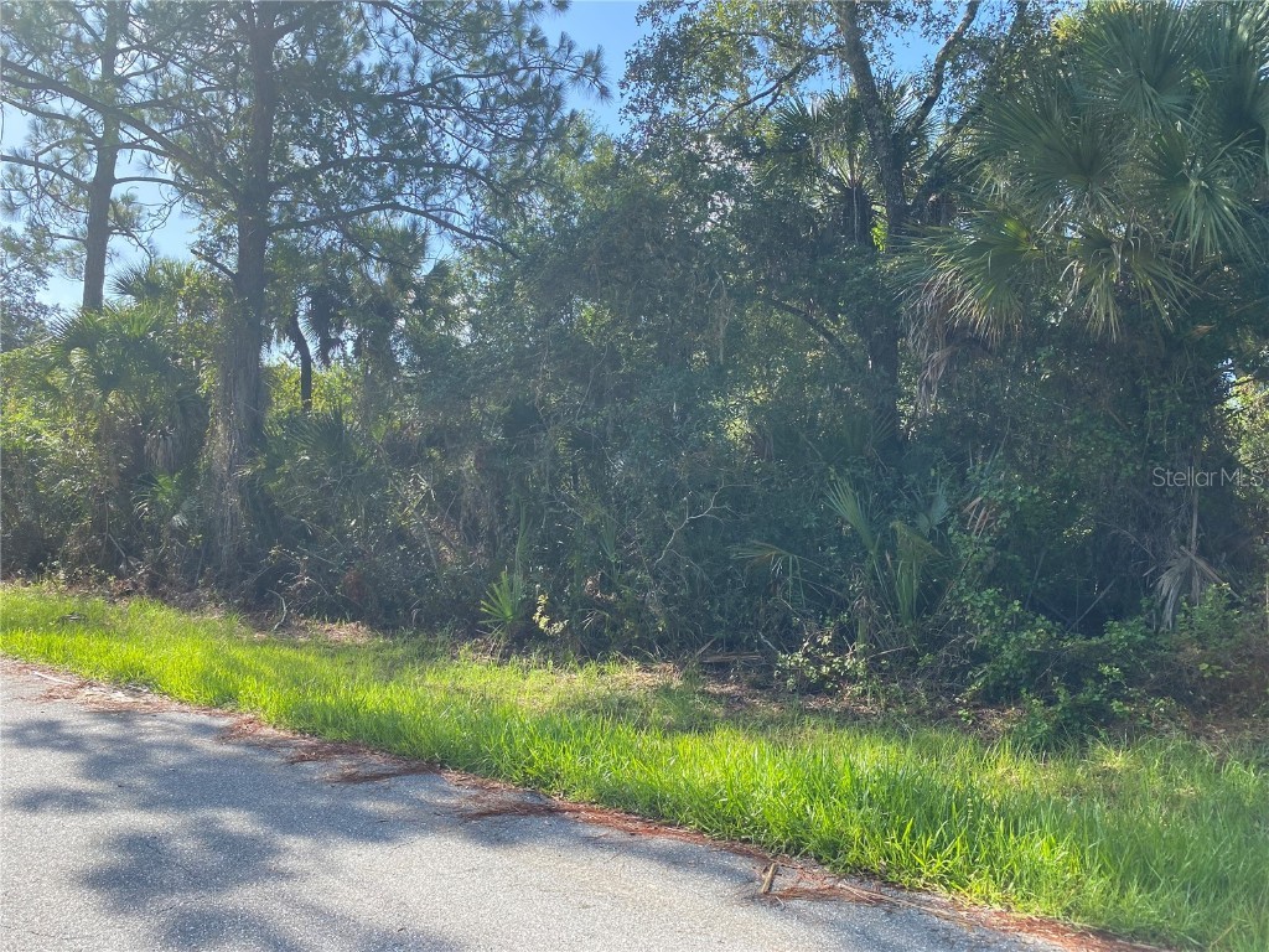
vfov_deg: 53.1
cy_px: 476
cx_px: 634
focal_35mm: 26
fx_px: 953
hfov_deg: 67.3
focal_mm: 4.25
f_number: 1.8
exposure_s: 1/762
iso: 32
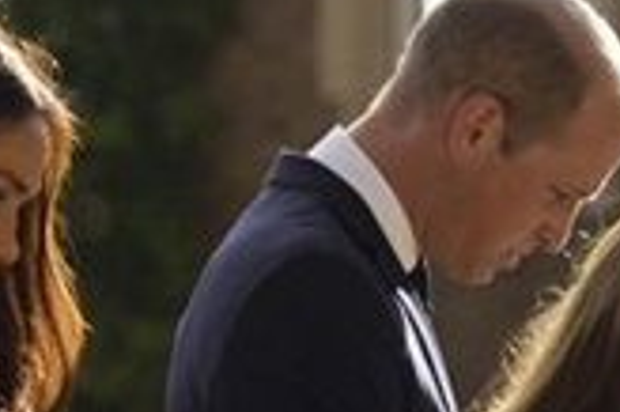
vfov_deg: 2.8
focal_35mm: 490
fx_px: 8430
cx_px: 178
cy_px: 412
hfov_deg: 4.2
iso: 125
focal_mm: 134
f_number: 4.5
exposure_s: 1/1000
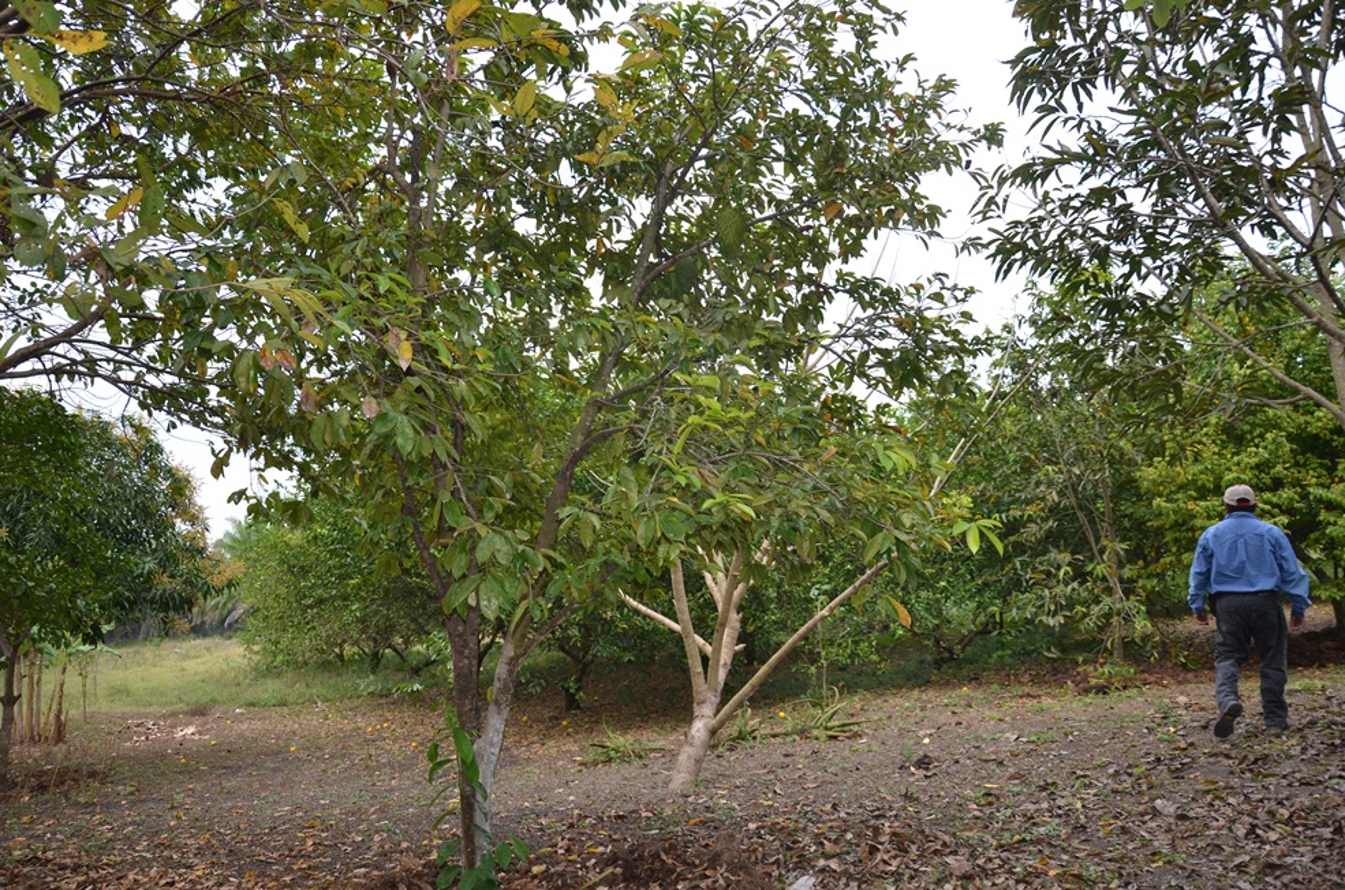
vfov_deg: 25.6
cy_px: 445
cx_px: 672
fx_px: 1957
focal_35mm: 52
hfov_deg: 37.9
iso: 100
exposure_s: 1/250
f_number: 4.5
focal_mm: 35
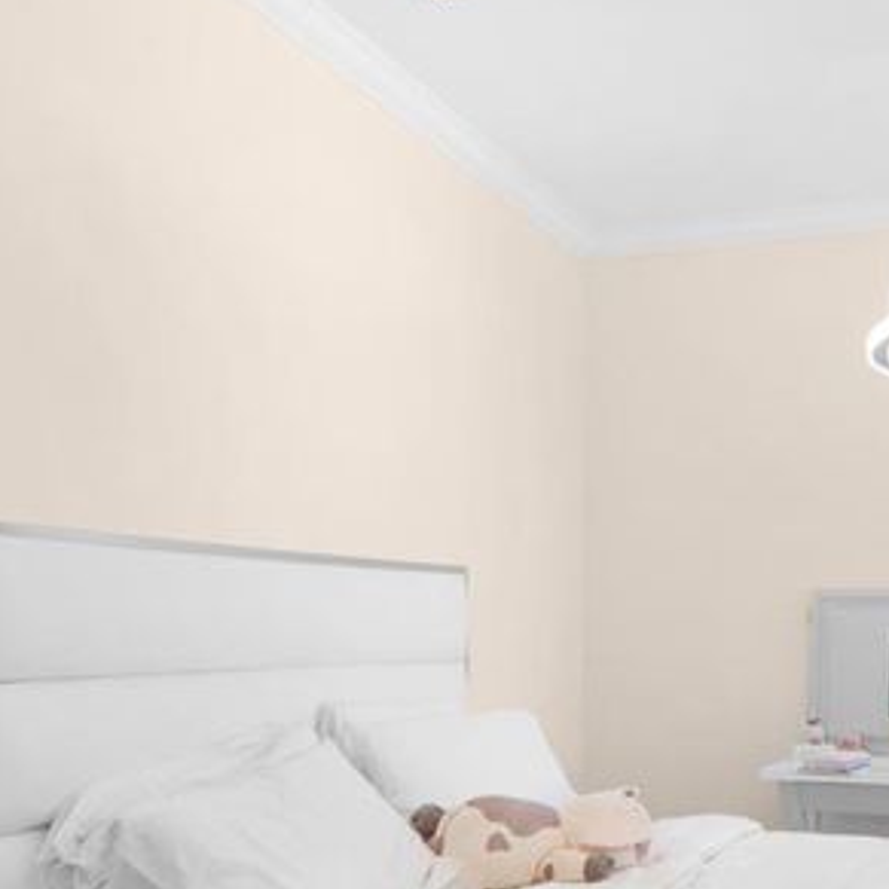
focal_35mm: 37
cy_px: 631
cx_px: 677
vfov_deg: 43.9
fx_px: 1075
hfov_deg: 43.4
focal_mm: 12
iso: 125
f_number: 2
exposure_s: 1/30
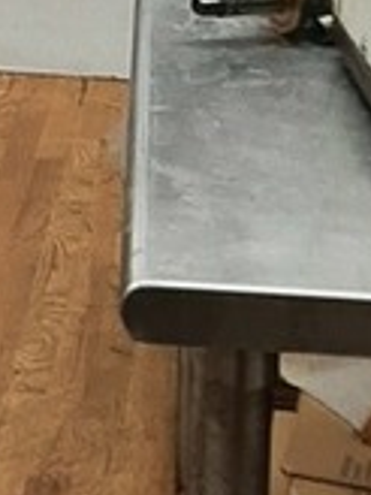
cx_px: -265
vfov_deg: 10.8
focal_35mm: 171
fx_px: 2444
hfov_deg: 8.4
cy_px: -407
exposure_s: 1/60
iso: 64
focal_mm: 3.93
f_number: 1.7
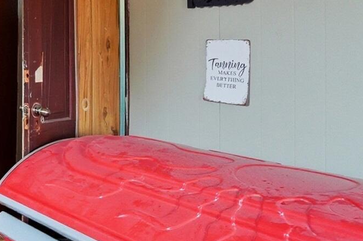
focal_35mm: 45
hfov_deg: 28.7
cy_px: 56
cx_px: -176
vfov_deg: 29.3
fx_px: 453
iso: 125
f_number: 4.5
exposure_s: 1/40
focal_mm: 10
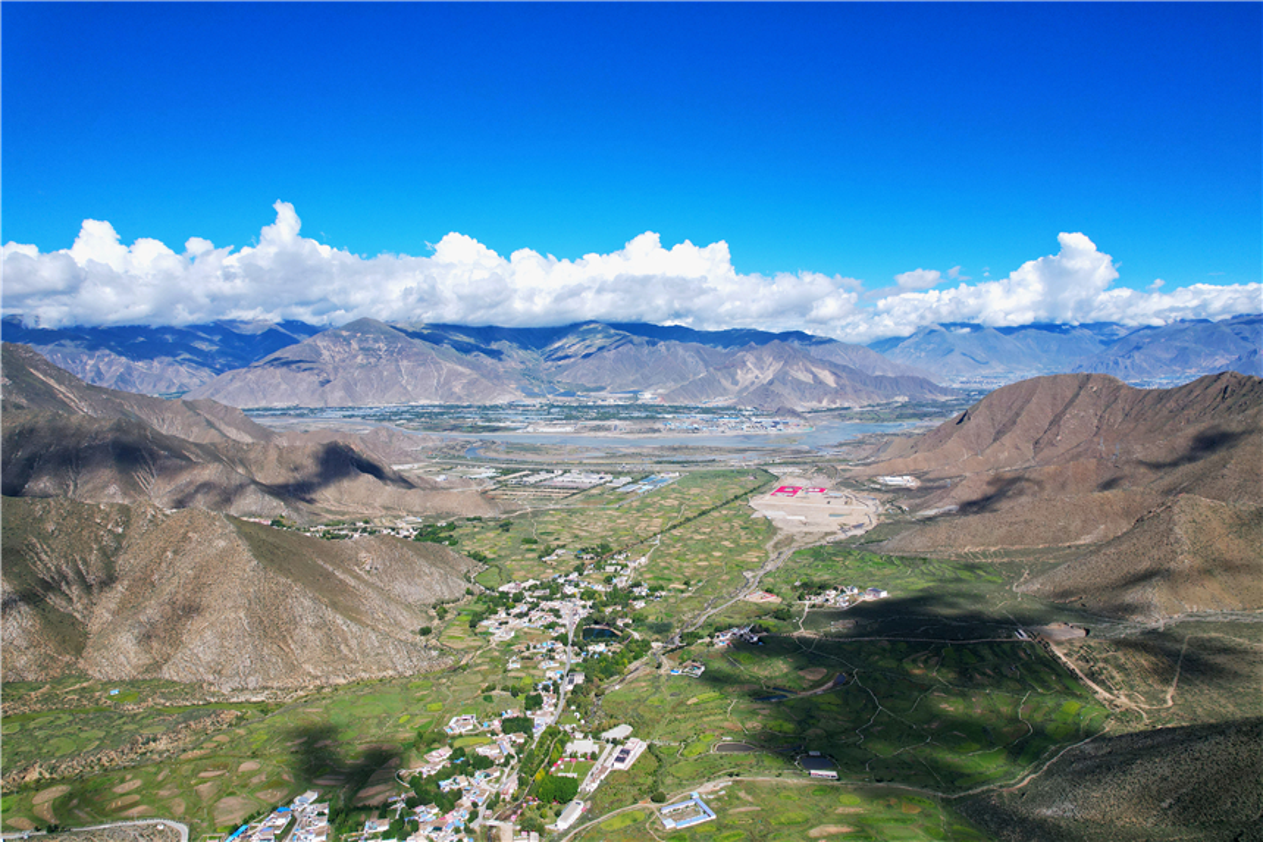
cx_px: 632
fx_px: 772
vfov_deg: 57.2
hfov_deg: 78.6
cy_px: 421
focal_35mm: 22
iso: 100
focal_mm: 8.38
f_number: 2.8
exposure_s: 1/2000
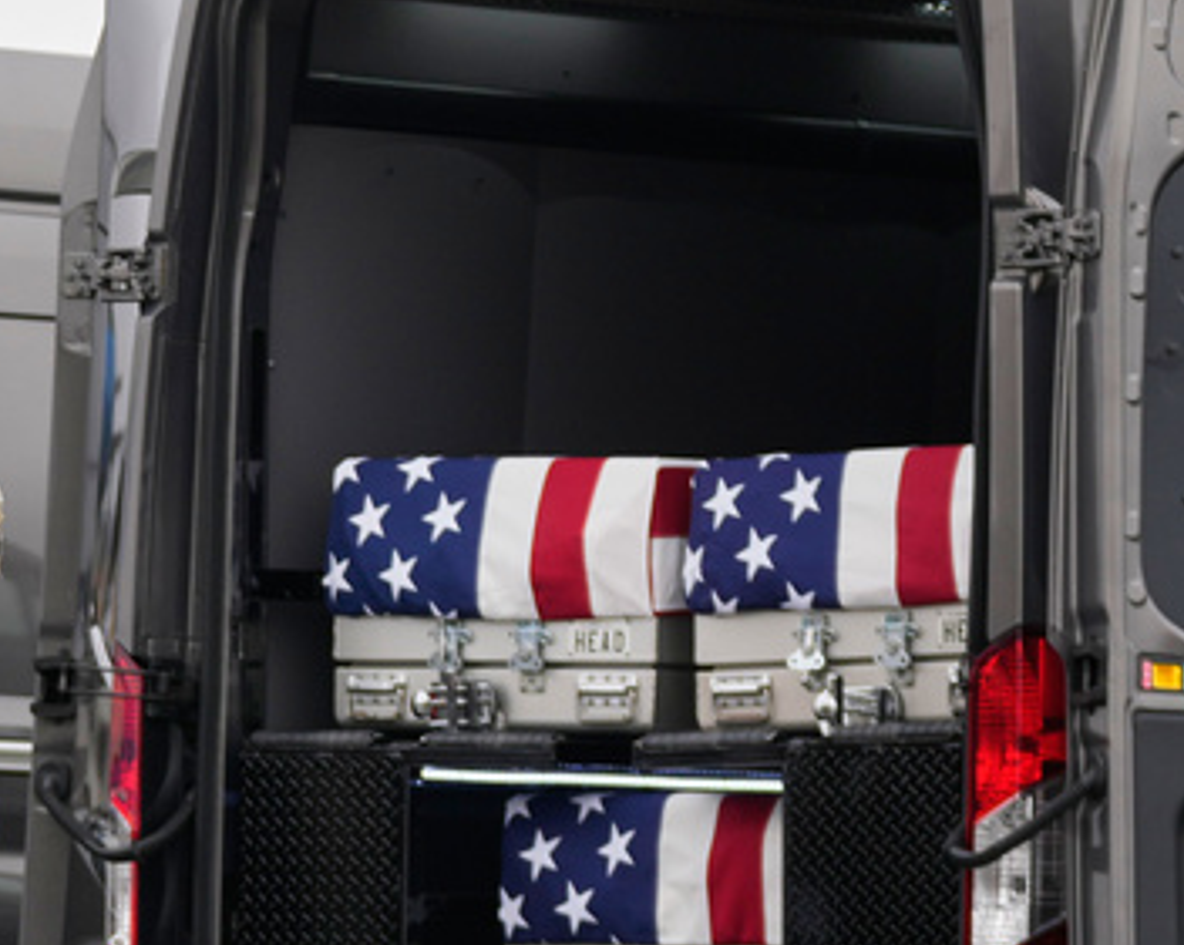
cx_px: -252
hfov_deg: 5.0
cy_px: 573
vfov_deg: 4.0
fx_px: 13585
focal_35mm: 388
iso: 125
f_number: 2.8
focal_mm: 95
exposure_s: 1/800
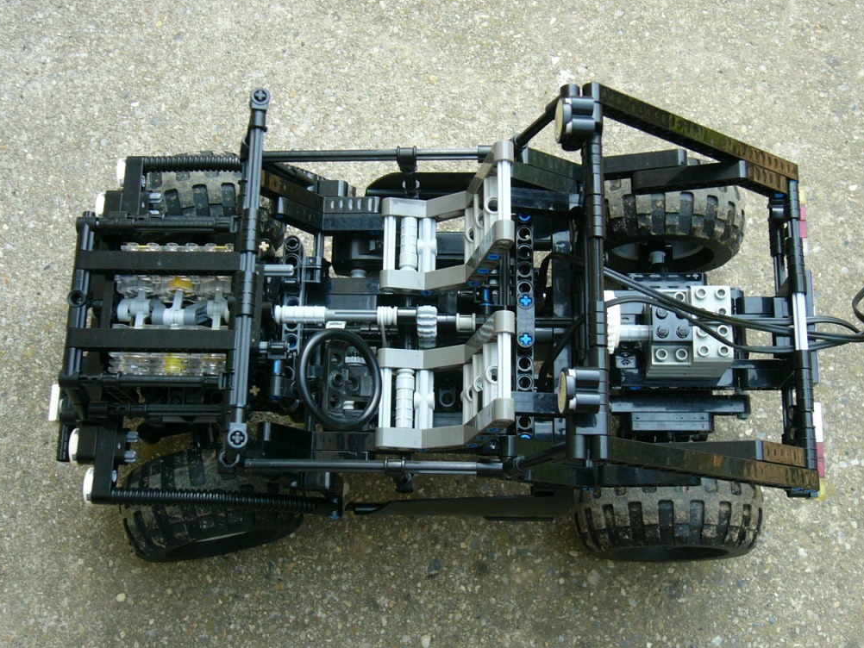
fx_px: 1173
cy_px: 318
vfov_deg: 30.9
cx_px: 435
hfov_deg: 40.4
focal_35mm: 47
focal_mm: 7.6
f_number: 3.2
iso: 100
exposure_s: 1/100
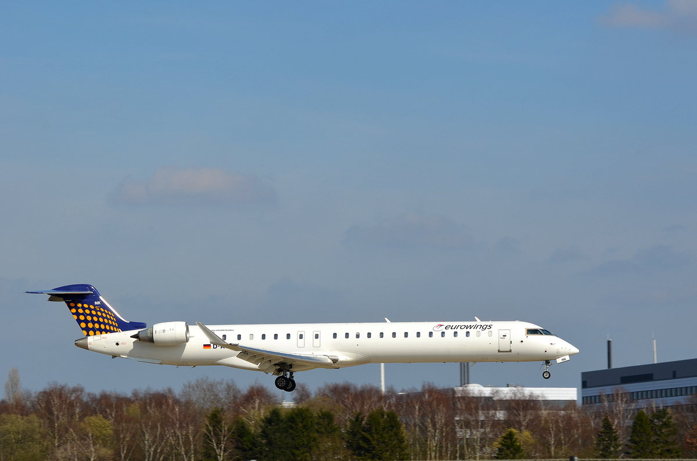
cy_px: 230
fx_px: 2897
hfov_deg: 13.7
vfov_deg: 9.1
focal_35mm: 150
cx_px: 348
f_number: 10
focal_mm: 100
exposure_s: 1/400
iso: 100
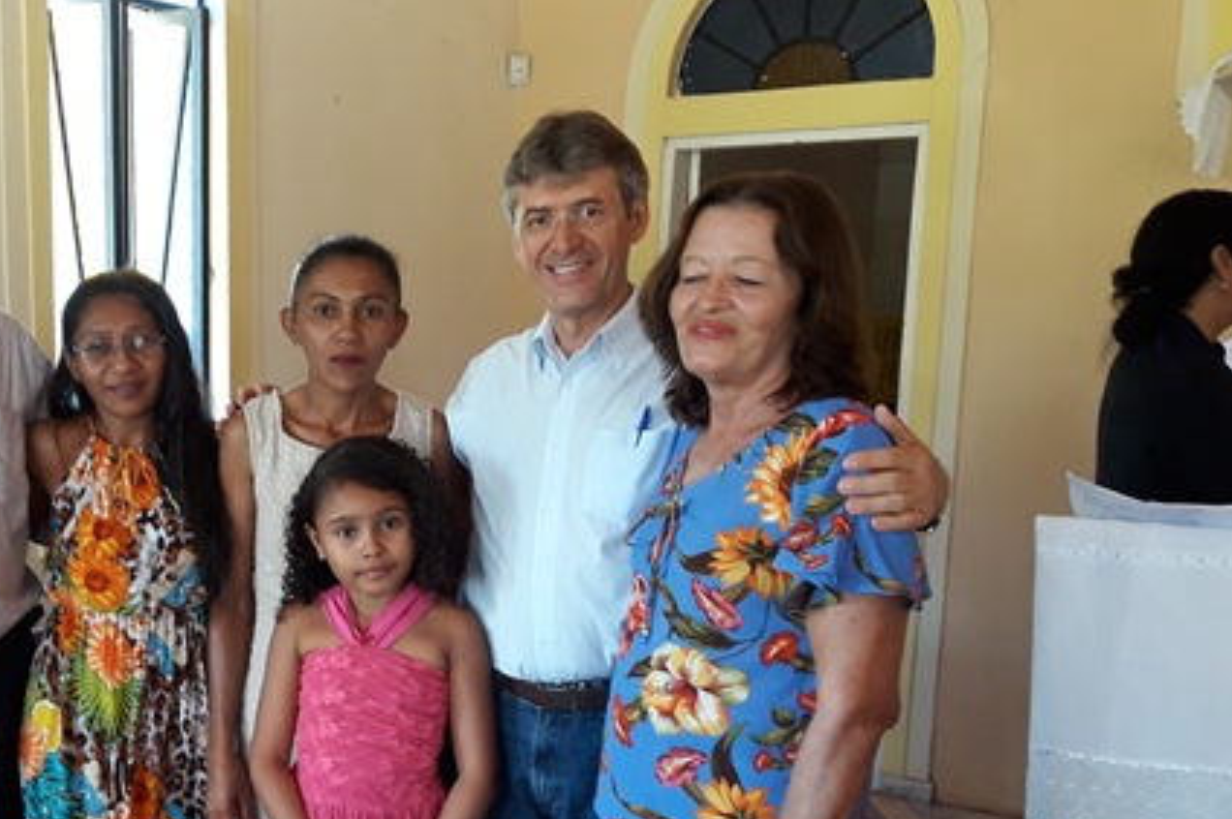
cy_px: 578
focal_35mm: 44
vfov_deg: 30.1
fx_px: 1505
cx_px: 325
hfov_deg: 43.3
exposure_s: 1/40
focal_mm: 3.7
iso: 100
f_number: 1.9
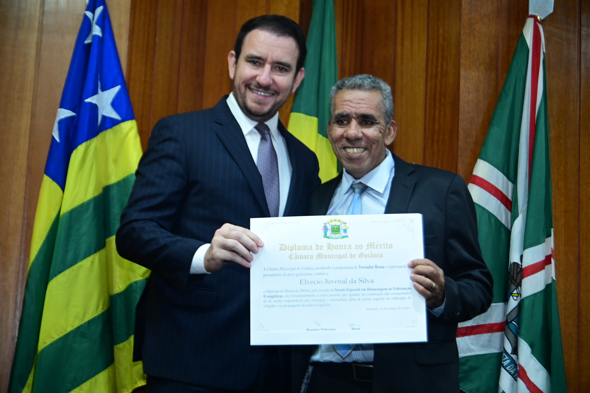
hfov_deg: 28.8
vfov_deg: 19.5
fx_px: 1147
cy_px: 196
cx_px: 295
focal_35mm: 70
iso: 3200
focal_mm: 70
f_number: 5
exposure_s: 1/125
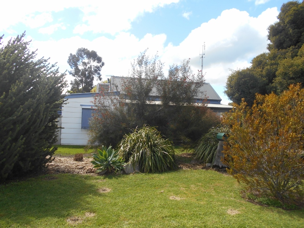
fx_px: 228
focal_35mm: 26
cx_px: 152
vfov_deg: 53.1
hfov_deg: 67.3
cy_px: 114
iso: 80
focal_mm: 4.6
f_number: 3.2
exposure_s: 1/500
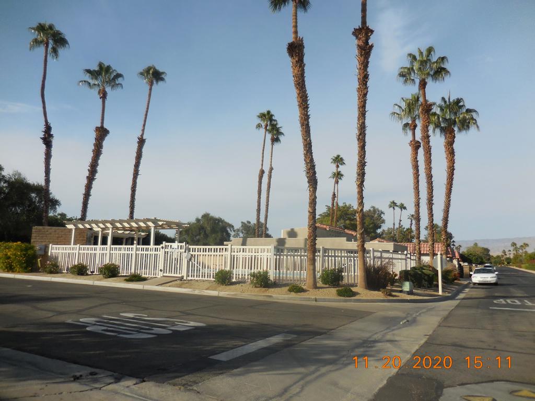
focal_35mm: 25
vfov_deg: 54.9
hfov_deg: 69.4
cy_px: 200
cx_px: 268
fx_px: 386
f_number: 6.6
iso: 125
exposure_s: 1/640
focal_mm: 4.5
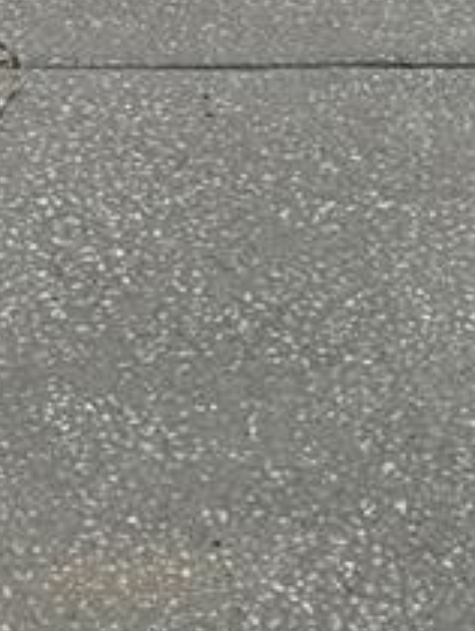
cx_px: 535
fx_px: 2501
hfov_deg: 10.7
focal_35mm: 137
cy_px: -838
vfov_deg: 11.9
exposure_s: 1/10417
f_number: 1.78
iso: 80
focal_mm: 6.76
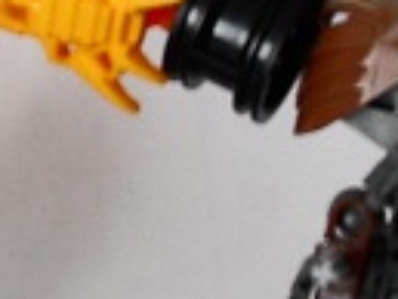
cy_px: 52
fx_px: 1692
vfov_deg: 10.1
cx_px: -12
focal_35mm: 147
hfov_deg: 13.2
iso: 200
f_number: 2.8
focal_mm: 6.3
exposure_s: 1/8
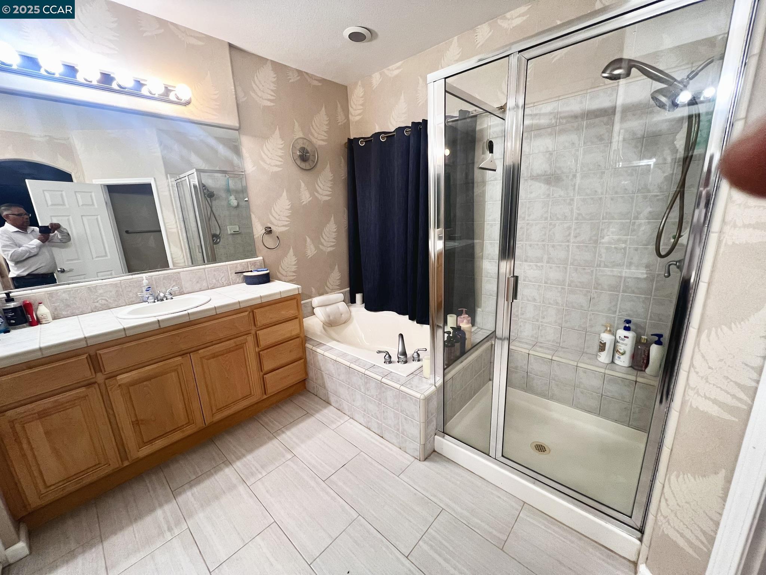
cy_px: 288
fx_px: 288
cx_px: 383
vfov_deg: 89.9
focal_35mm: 13
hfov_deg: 106.2
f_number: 1.8
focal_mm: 1.57
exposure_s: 1/60
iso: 160
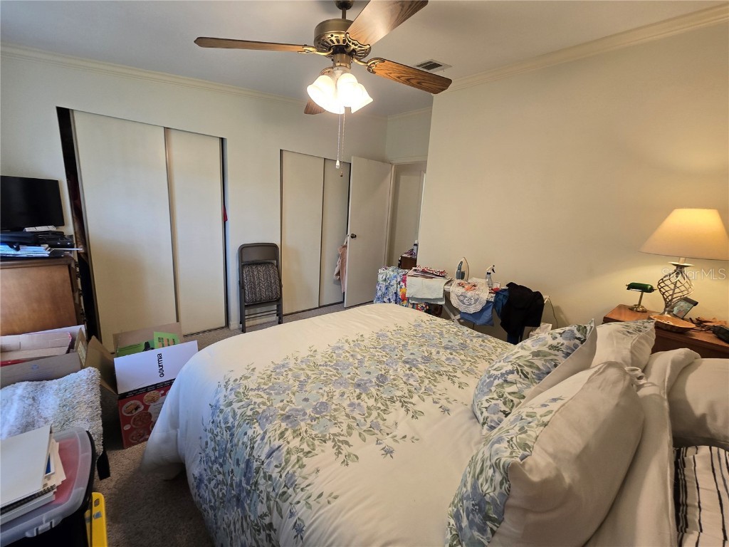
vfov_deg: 89.9
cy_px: 274
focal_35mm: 13
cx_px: 364
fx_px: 274
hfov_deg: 106.2
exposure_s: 1/60
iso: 100
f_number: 2.2
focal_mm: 2.2
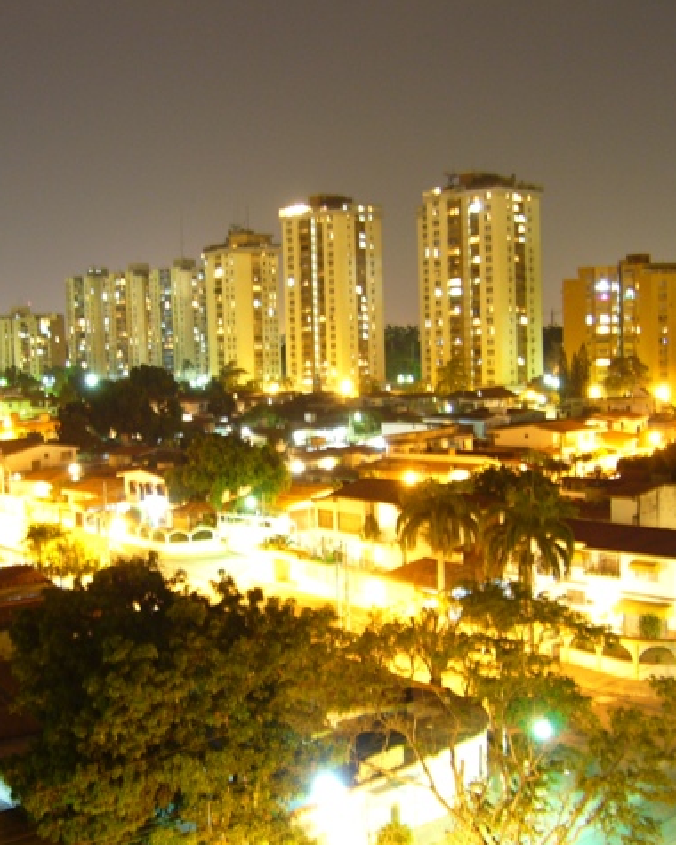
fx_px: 1150
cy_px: 420
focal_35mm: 46
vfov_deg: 40.3
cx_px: 219
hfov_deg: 32.4
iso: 100
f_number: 2.8
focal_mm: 5.8
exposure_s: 15
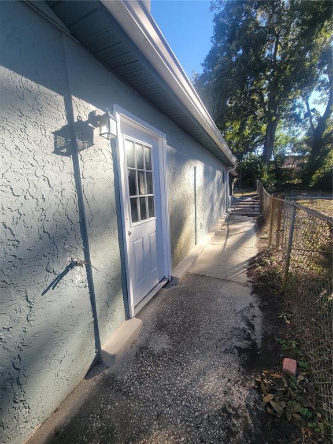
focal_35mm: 13
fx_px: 167
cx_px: 166
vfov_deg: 106.2
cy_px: 222
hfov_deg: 89.9
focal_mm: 2.2
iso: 50
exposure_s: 1/490
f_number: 2.2
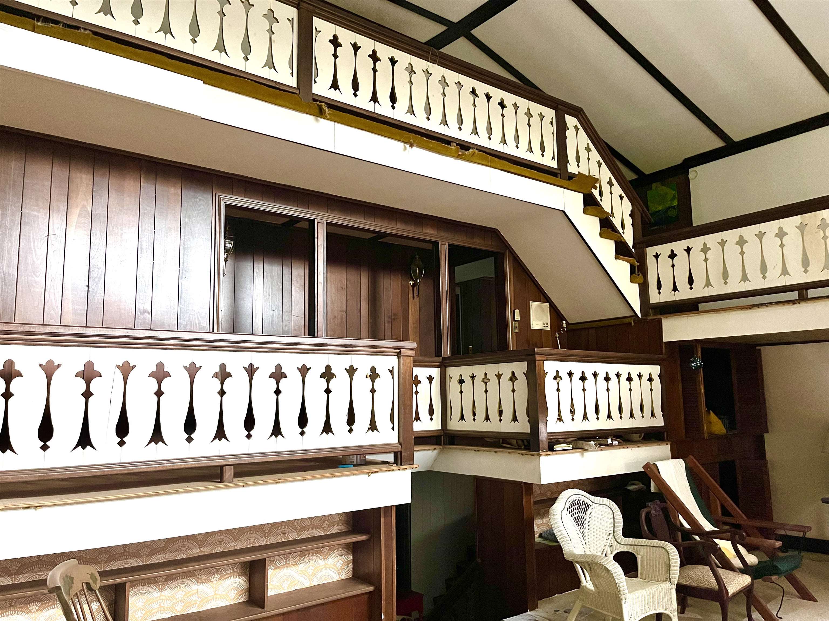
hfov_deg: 67.3
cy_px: 310
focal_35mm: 26
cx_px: 414
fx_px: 623
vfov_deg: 53.1
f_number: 1.6
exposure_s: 1/41
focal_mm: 5.1
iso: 500
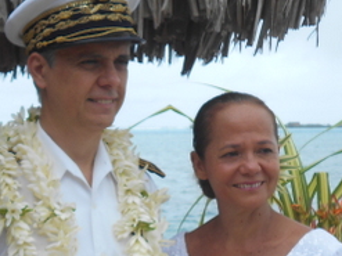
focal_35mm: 114
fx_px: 1126
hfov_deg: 17.1
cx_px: 50
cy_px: 252
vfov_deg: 12.8
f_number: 4.2
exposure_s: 1/400
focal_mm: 7.7
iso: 80
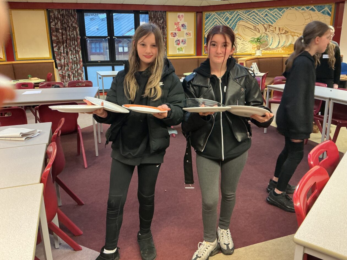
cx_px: 174
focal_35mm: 29
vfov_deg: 48.2
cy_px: 130
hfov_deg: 61.7
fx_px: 291
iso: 200
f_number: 1.8
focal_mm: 3
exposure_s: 1/33
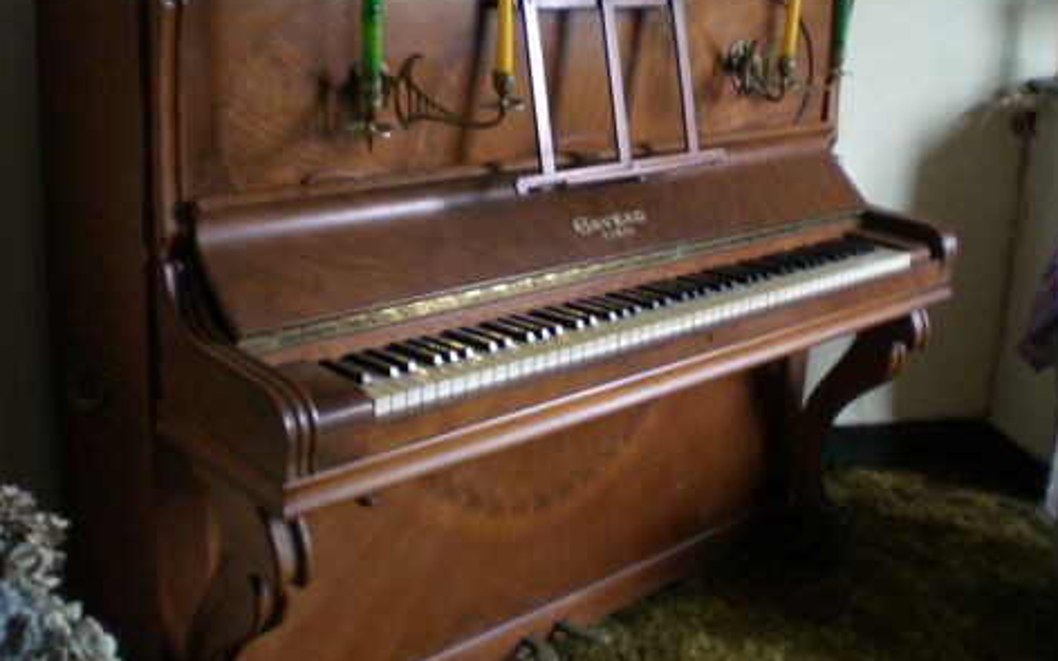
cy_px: 264
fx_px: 1182
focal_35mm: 41
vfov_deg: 31.2
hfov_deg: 48.2
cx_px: 533
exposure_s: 1/6
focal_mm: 6.3
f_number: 3.1
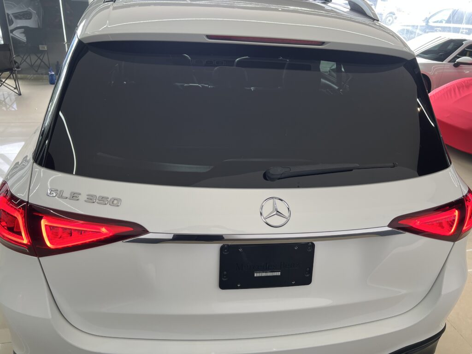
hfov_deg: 67.3
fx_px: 355
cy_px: 177
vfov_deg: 53.1
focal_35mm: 26
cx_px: 236
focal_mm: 5.7
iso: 50
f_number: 1.5
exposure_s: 1/100
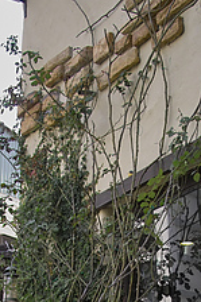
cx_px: 35
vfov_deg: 23.1
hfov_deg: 16.3
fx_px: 696
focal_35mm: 83
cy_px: 330
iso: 100
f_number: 5
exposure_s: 1/100
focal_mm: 18
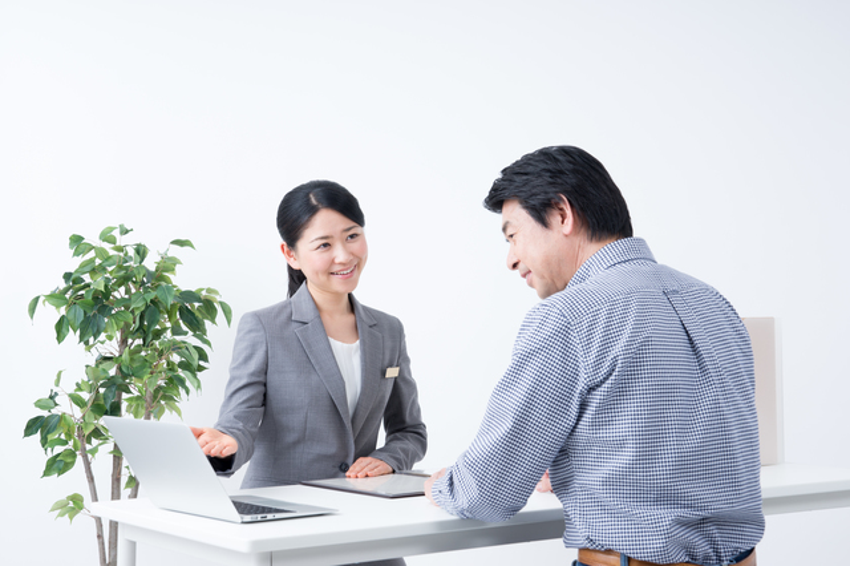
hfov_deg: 28.9
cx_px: 425
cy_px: 283
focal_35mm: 70
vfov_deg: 19.4
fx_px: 1652
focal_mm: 70
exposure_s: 1/125
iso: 100
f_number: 10
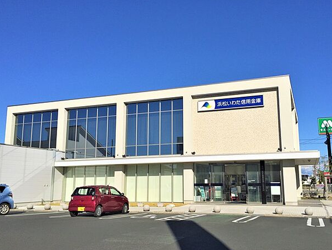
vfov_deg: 46.8
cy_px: 126
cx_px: 170
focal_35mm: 30
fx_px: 288
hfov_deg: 59.9
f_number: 2.2
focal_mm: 4.15
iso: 32
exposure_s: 1/5650
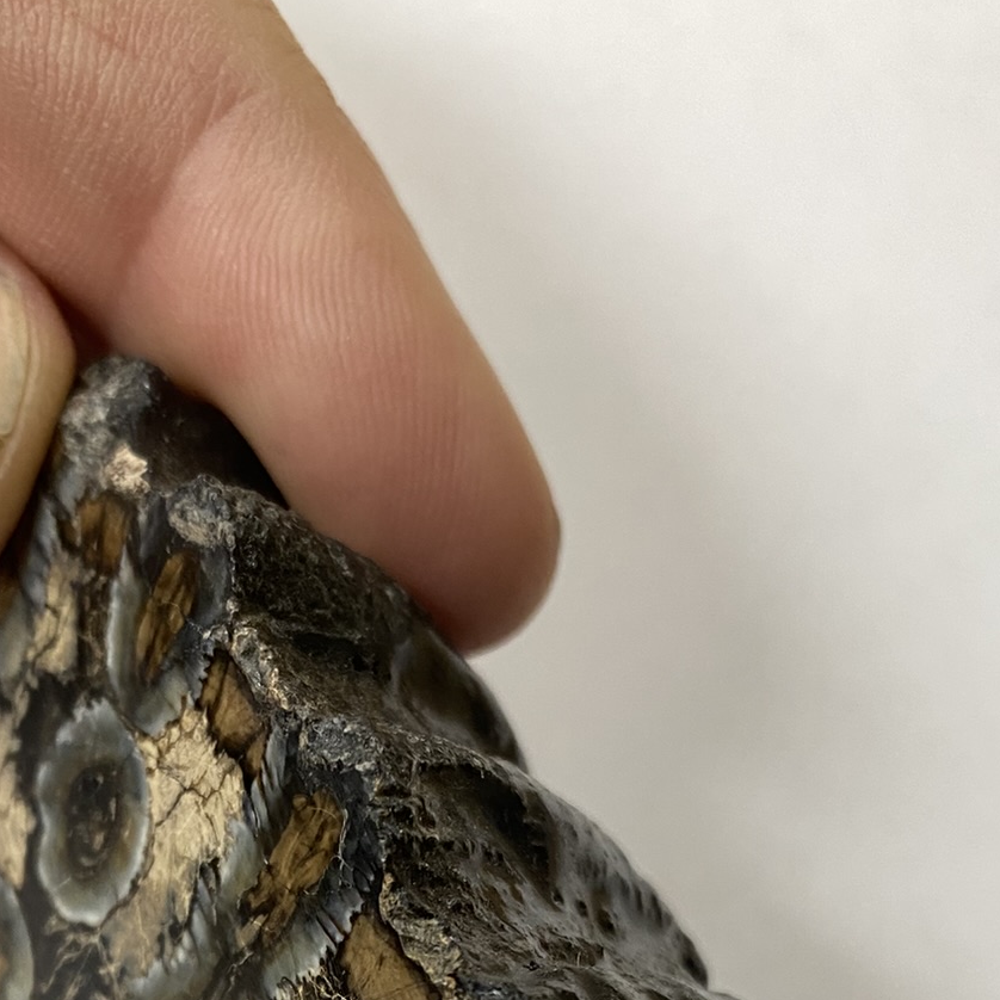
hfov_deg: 31.4
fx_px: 1765
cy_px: 1149
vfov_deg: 28.2
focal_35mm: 54
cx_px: 356
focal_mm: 4.25
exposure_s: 1/60
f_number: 1.8
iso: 100
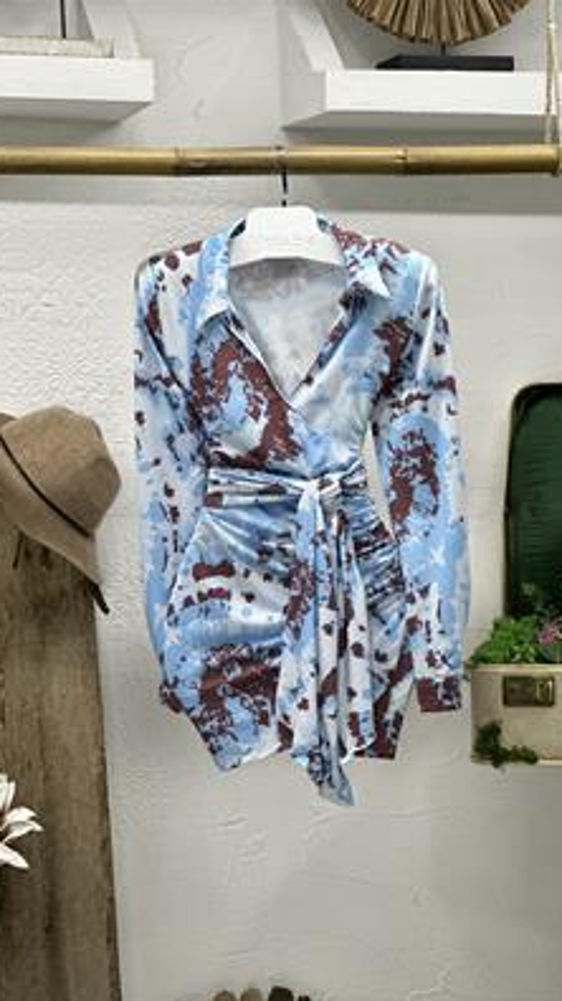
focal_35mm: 85
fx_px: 2253
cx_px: 324
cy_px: 502
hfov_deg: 14.2
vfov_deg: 25.0
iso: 200
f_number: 2.8
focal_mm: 9
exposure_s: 1/100
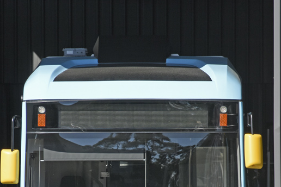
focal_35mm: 581
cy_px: 176
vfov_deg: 2.4
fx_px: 4535
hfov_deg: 3.5
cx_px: 143
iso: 560
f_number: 8
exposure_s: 1/1250
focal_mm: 200
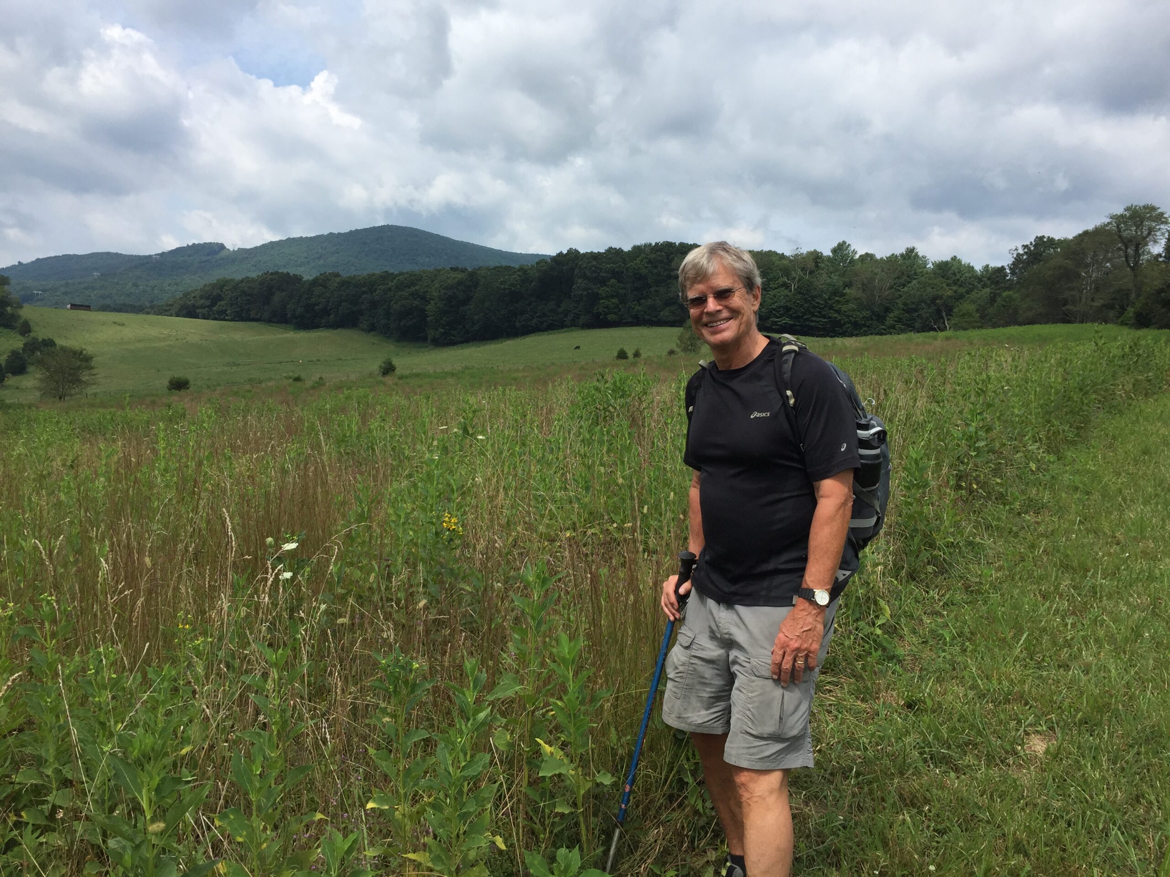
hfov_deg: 61.7
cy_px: 438
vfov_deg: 48.2
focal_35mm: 29
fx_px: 980
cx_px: 585
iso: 32
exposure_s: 1/2198
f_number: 2.2
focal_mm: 4.15
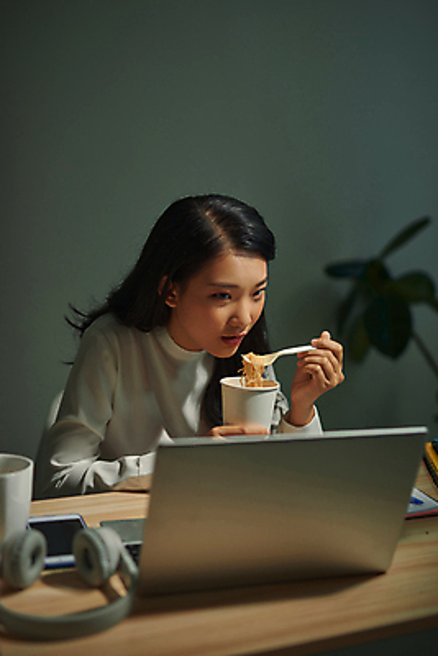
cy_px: 328
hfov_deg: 27.0
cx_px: 219
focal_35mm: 50
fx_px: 912
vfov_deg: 39.6
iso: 100
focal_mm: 50
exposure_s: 1/320
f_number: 1.8
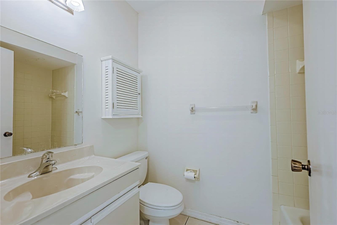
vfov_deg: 77.3
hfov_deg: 100.4
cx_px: 168
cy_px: 112
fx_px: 140
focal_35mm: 15
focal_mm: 10
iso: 640
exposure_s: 1/100
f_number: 2.8
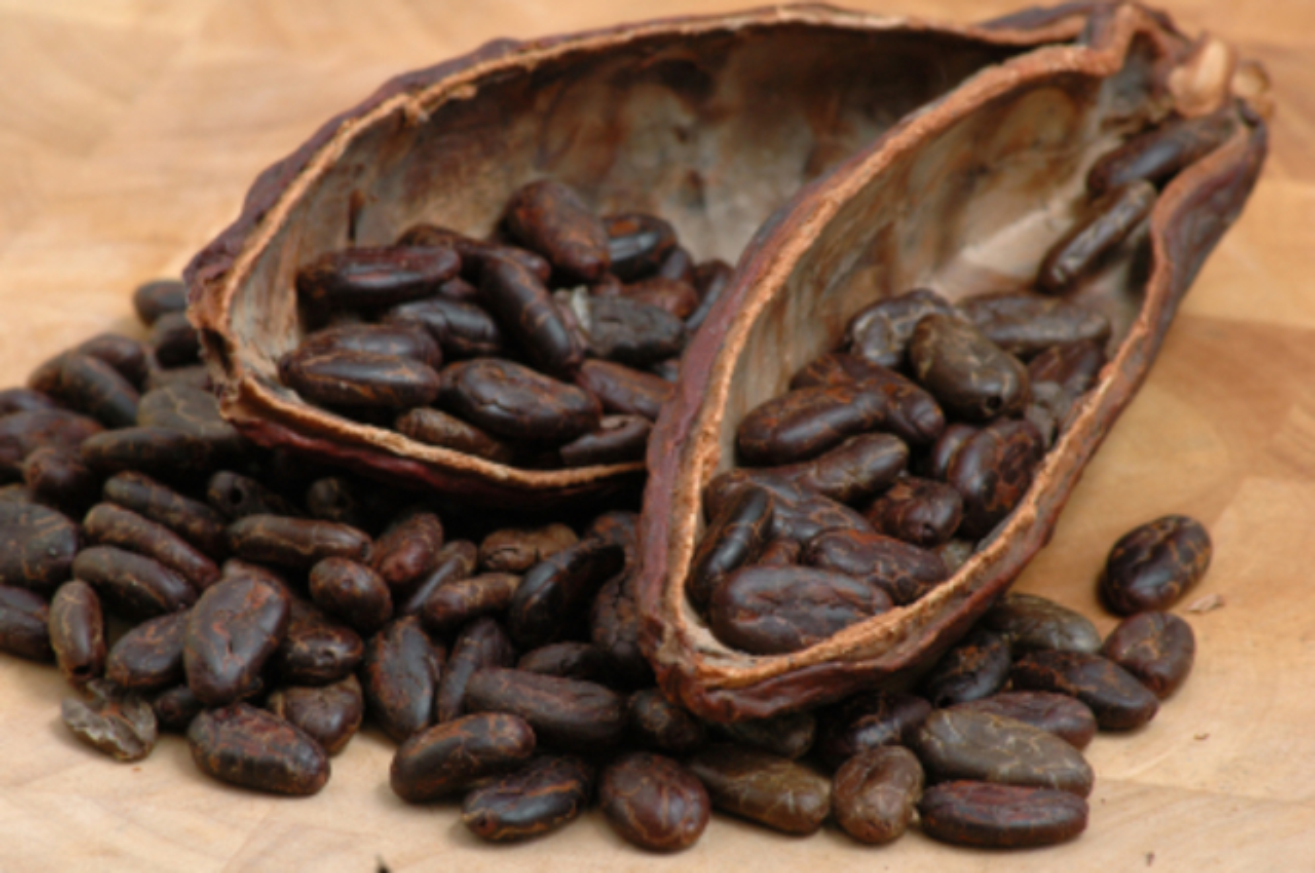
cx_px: 658
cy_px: 436
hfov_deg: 8.1
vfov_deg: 5.4
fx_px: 9303
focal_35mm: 255
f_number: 13
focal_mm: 170
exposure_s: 1/500
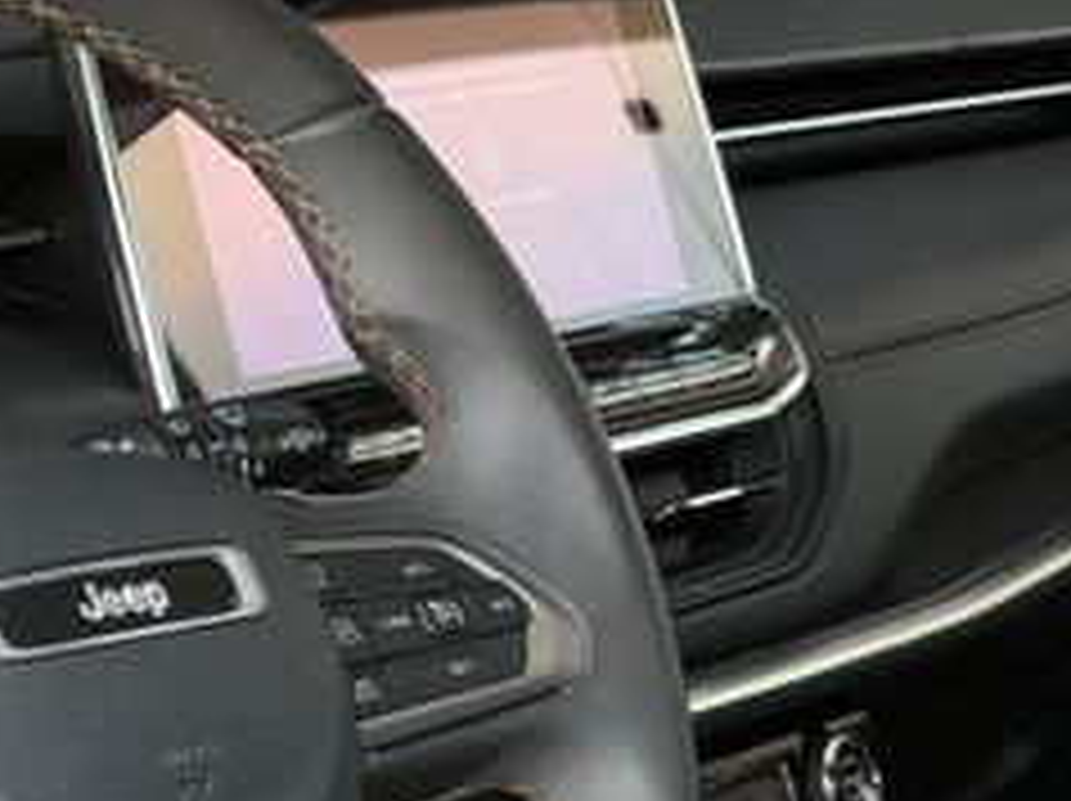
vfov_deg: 9.5
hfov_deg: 12.7
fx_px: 4791
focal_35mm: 155
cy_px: 711
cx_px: 212
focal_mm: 6.76
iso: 64
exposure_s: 1/204
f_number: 1.78
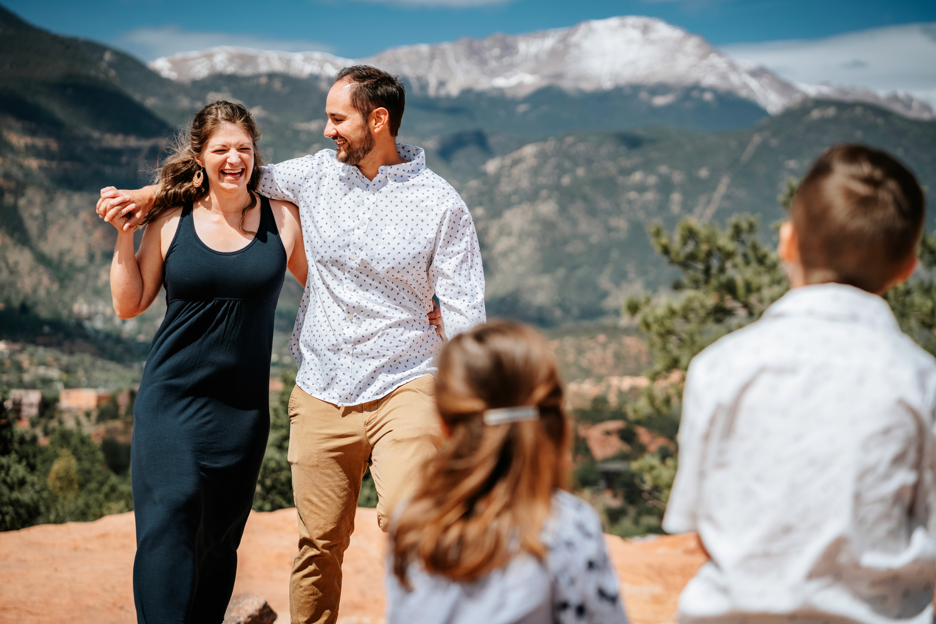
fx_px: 2210
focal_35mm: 85
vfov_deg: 16.1
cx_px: 468
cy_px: 312
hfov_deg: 23.9
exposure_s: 1/2000
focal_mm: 85
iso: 80
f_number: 3.5
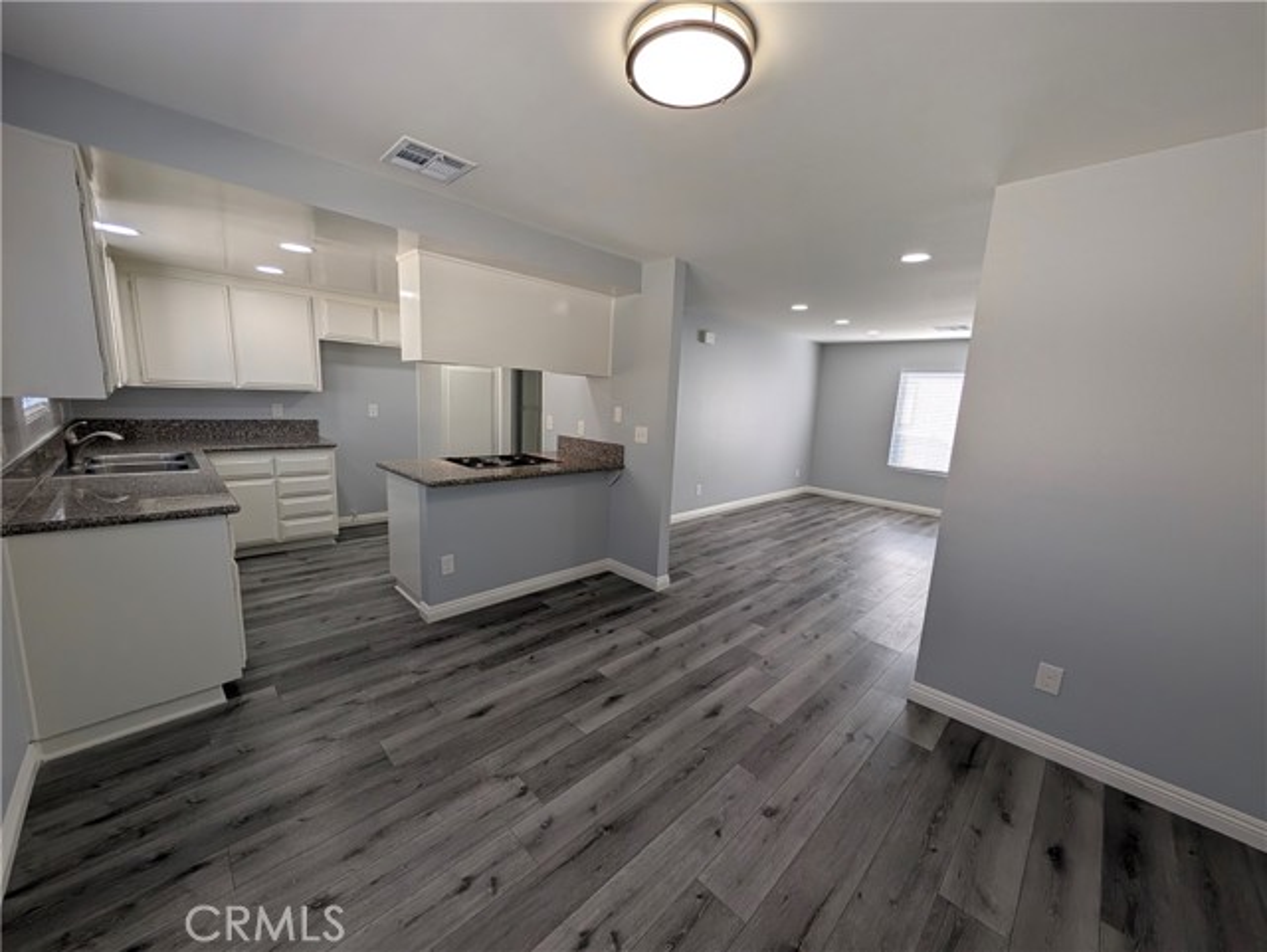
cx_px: 634
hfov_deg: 110.5
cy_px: 476
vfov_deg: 94.6
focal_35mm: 12
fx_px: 440
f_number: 1.7
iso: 49
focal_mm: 2.02
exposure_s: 1/275
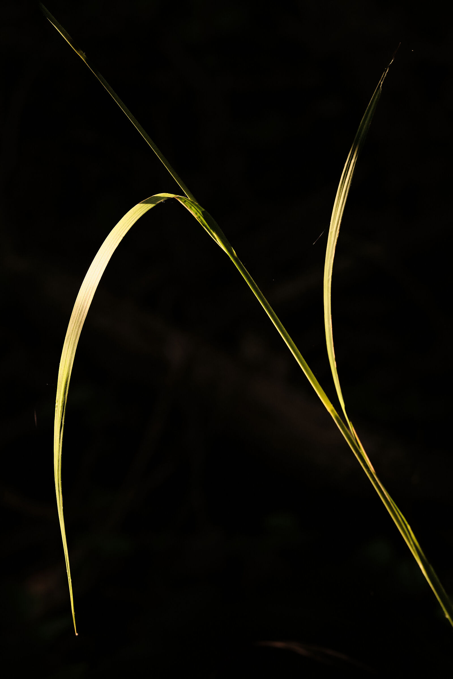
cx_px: 226
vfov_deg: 10.2
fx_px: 3812
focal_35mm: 202
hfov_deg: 6.8
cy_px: 340
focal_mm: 134.5
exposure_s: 1/200
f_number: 7.1
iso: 800
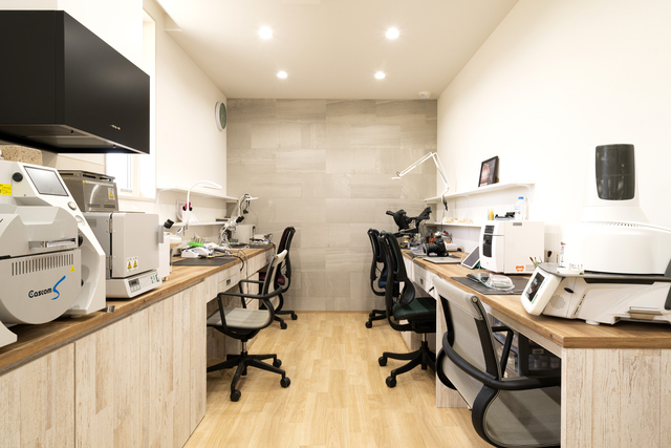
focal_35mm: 20
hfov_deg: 84.0
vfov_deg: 62.0
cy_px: 224
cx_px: 336
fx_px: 373
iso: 100
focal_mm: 20
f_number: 11
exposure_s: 1.3
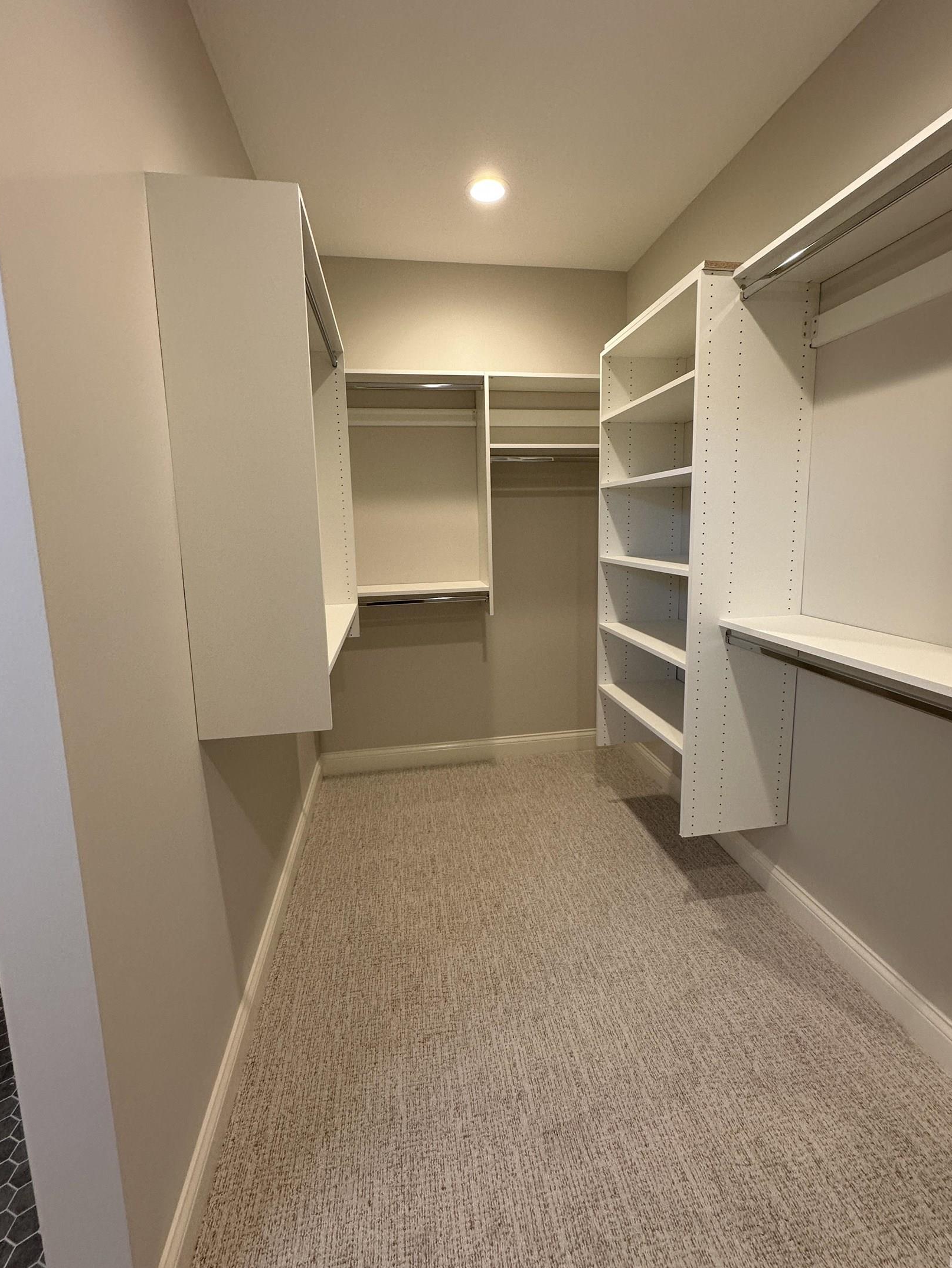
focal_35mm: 15
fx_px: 550
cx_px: 485
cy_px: 594
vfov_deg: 98.0
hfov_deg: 81.7
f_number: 2.2
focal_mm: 2.22
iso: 160
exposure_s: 1/120
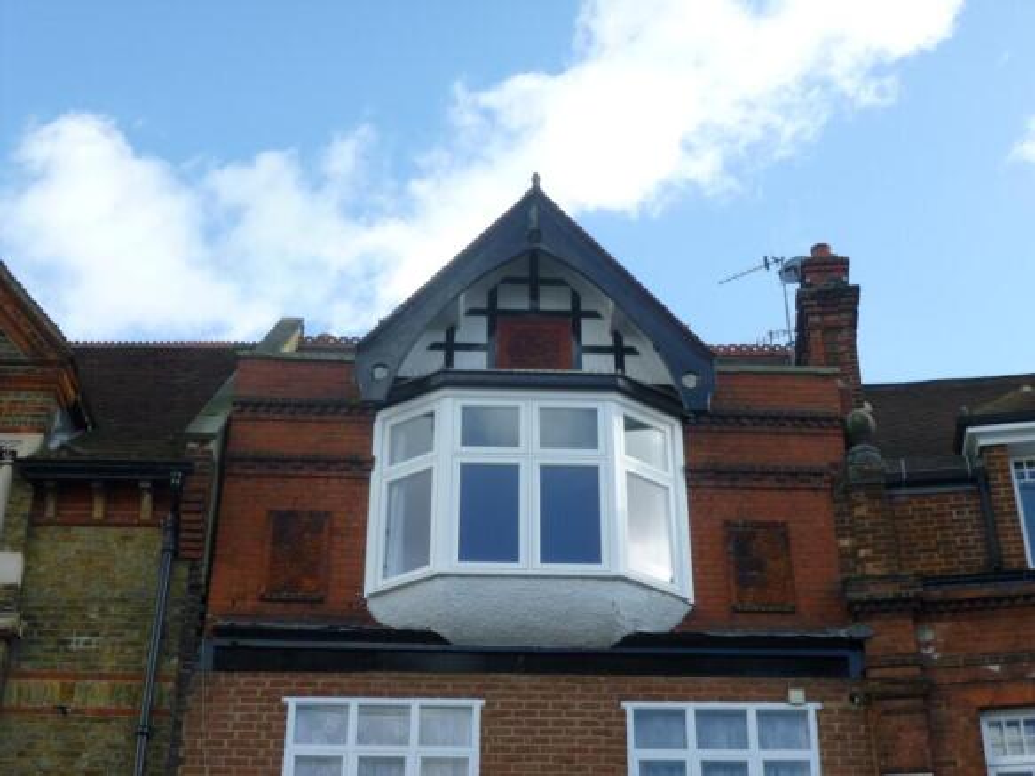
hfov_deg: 39.7
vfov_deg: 30.3
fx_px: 1435
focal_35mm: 48
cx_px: 518
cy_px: 388
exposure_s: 1/250
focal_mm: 8.6
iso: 100
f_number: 4
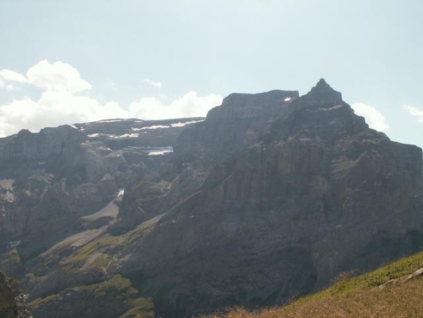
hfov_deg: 52.6
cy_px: 159
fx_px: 428
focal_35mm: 35
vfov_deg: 40.7
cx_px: 212
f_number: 7.1
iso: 50
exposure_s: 1/200
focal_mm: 5.86
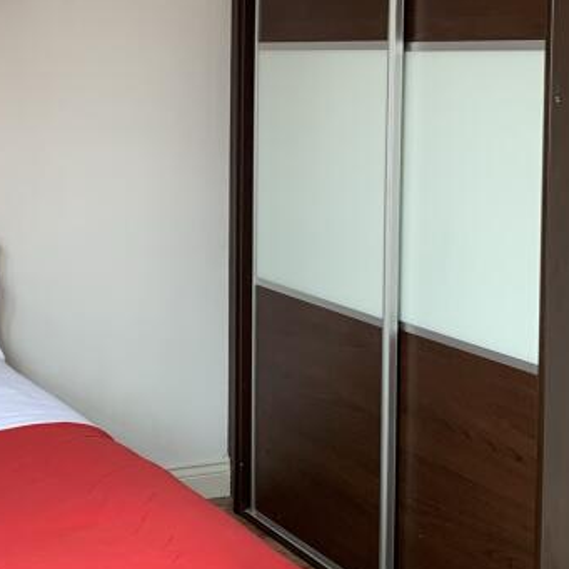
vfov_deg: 24.8
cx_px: 112
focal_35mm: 69
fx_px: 1283
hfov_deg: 24.6
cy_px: 152
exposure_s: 1/50
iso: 125
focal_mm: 4.25
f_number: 1.8
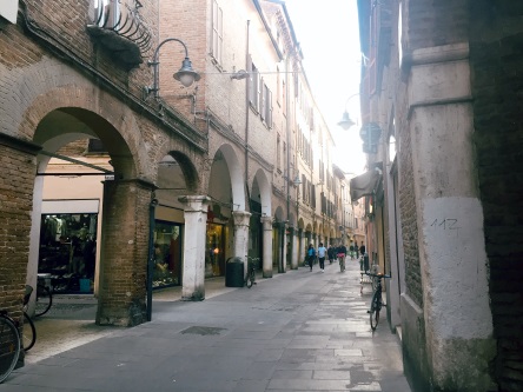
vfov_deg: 48.2
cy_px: 196
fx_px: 438
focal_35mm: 29
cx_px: 262
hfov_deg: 61.7
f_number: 2.2
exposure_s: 1/33
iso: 32
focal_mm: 4.15
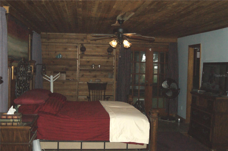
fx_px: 247
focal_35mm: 39
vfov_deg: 34.2
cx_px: 114
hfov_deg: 49.6
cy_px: 76
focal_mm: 26
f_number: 14
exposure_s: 1/125
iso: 1600
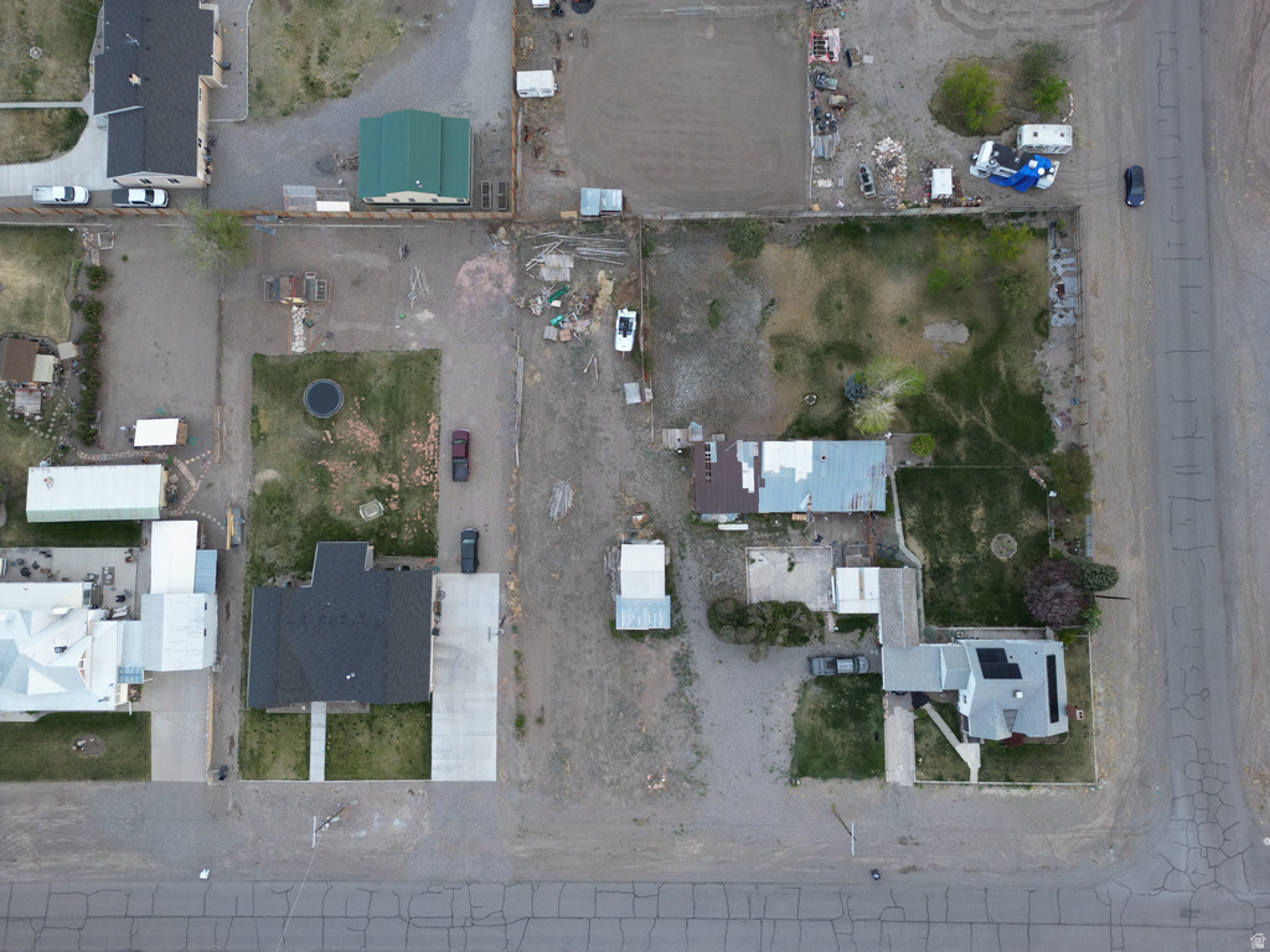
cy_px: 476
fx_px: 881
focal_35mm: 24
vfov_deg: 56.8
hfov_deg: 71.6
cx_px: 635
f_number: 1.7
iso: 100
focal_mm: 6.72
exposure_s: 1/15
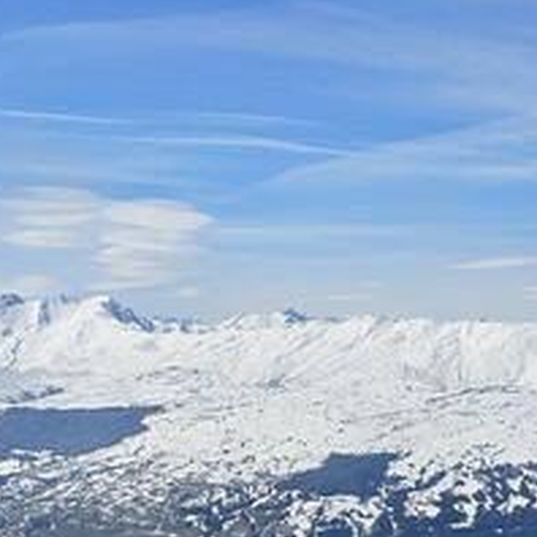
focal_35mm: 106
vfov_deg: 16.3
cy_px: 449
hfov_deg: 16.4
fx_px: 1860
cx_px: 336
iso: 12
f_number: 1.7
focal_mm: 6.3
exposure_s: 1/1765
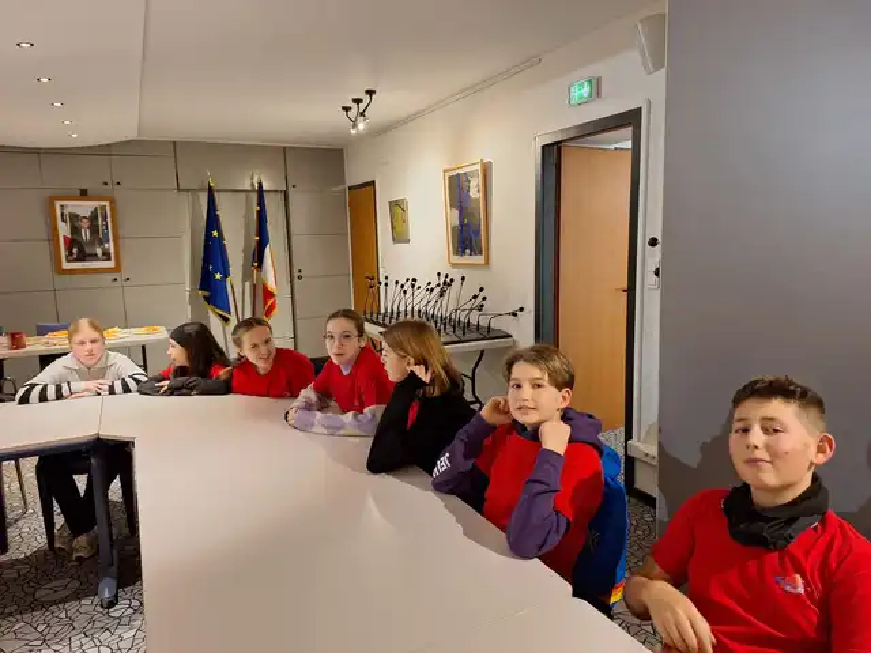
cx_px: 436
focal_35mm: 23
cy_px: 326
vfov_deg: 58.9
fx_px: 579
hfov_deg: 73.9
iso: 200
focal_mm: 5.54
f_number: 1.8
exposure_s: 1/50
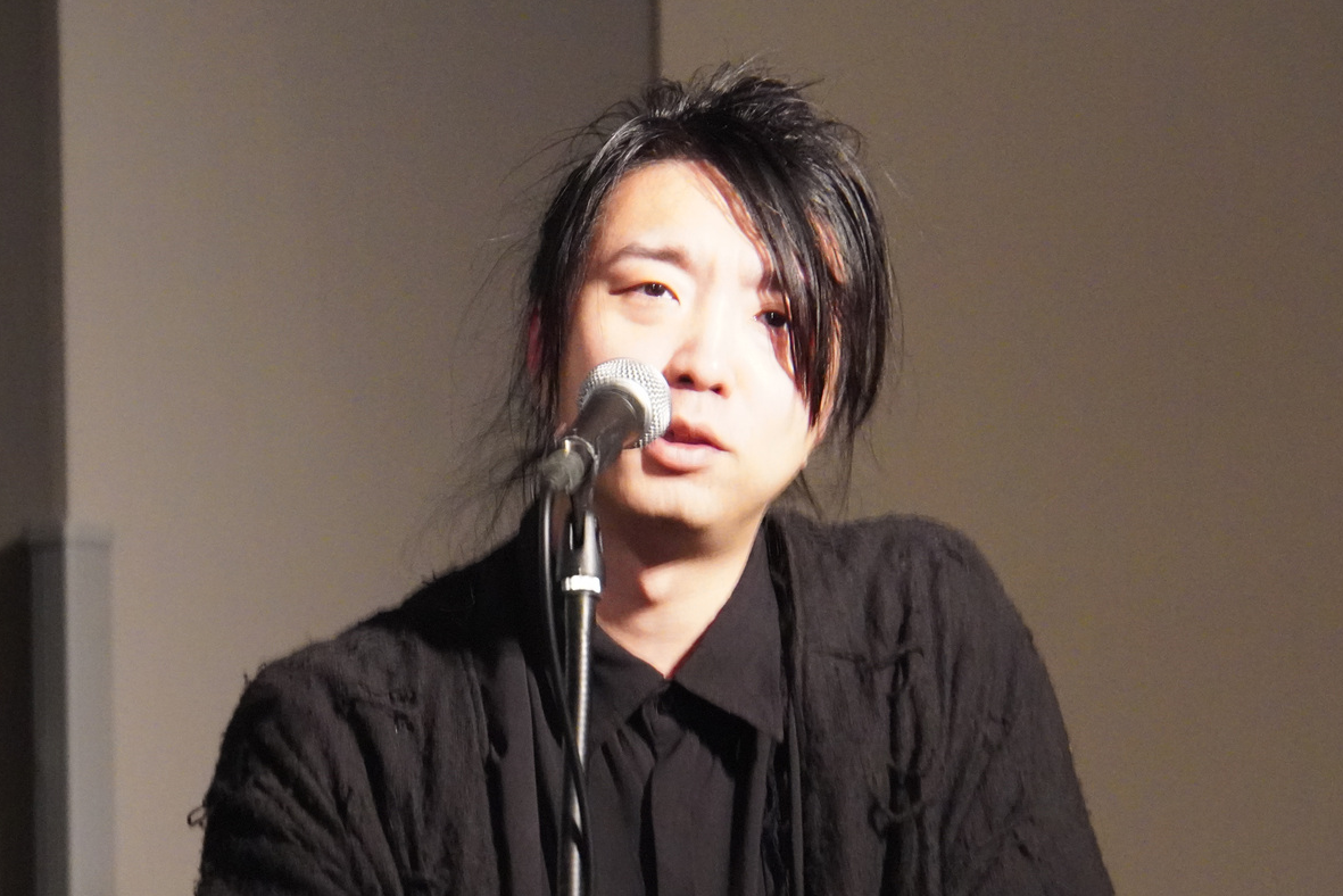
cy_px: 442
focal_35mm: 257
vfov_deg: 5.3
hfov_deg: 8.0
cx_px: 675
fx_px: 9603
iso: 6400
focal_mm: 168.9
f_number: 6.3
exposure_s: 1/50
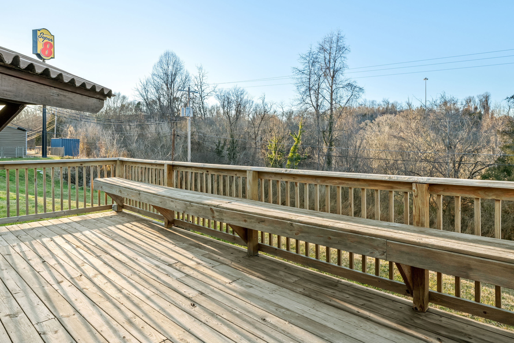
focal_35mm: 20
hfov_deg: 85.4
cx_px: 257
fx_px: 278
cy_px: 172
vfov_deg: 63.2
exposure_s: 1/80
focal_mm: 19.5
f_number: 8
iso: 250
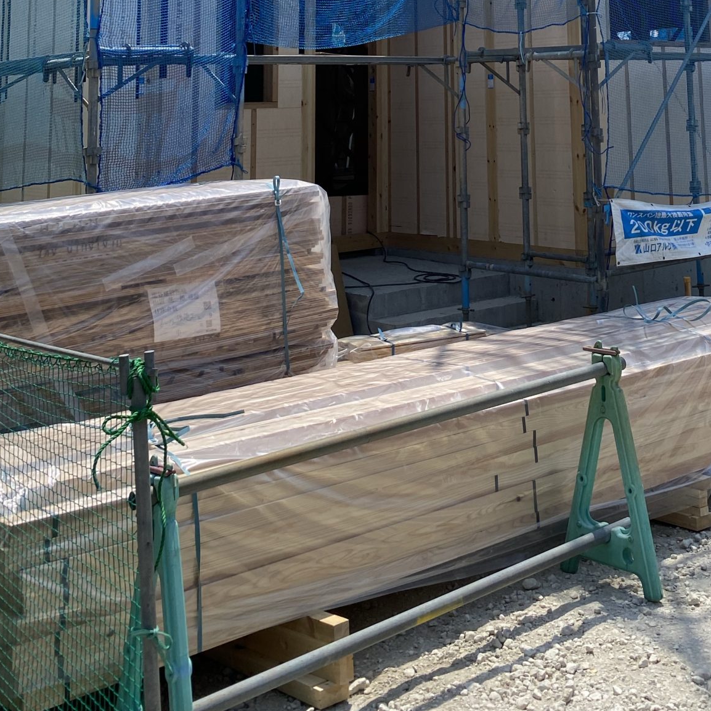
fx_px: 1185
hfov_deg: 33.1
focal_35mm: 51
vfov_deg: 29.9
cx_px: 476
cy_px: -74
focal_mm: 4.25
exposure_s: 1/3135
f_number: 1.8
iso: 32
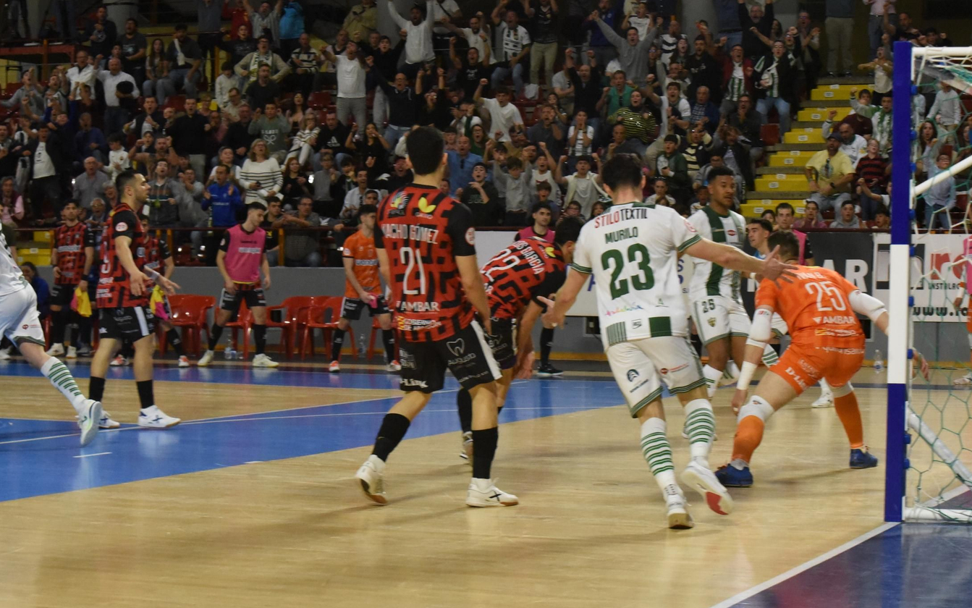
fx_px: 2252
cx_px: 458
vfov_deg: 15.4
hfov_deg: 24.4
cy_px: 313
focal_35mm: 85
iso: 9000
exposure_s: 1/800
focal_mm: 70
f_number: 6.3
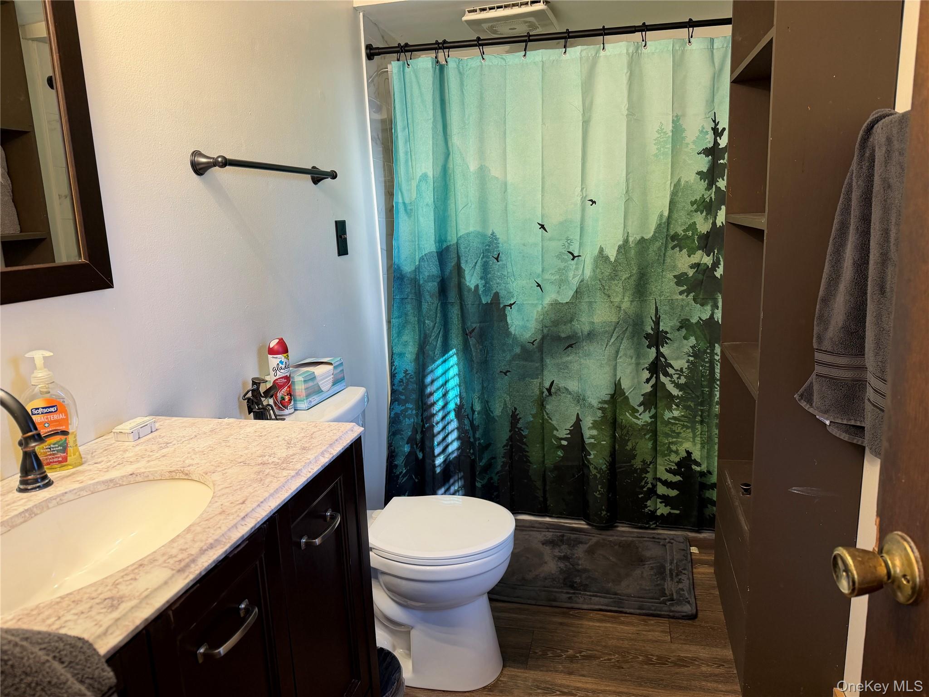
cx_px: 464
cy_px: 348
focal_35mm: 24
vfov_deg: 56.8
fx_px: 644
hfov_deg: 71.6
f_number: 1.78
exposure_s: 1/60
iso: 160
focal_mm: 6.76
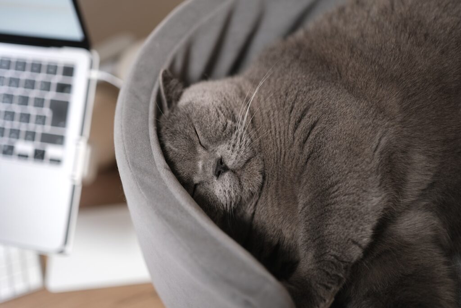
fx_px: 640
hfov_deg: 39.6
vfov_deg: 27.0
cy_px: 154
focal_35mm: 50
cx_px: 230
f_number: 1.4
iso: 160
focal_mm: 33
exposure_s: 1/30
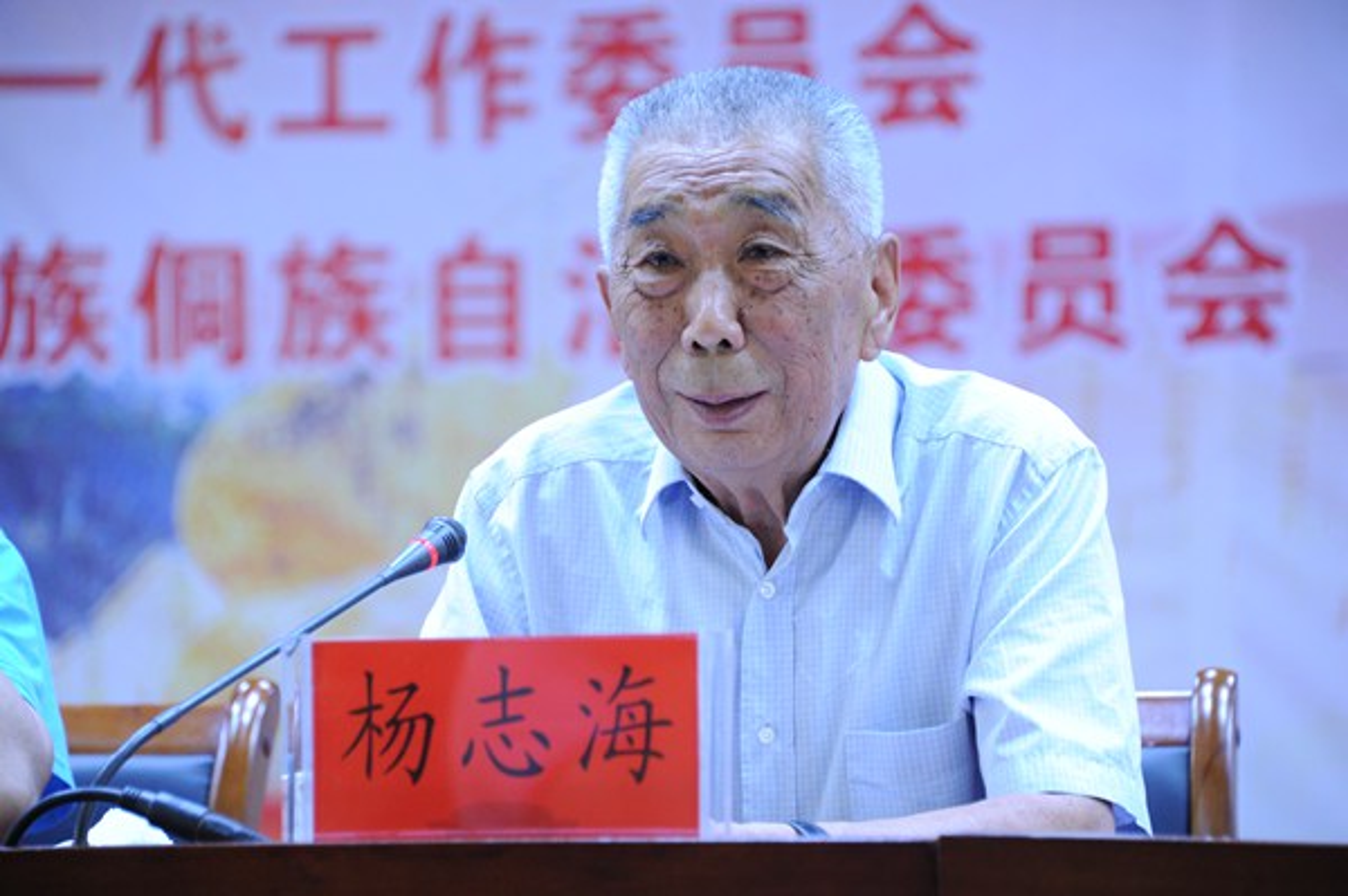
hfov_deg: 9.8
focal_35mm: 210
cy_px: 448
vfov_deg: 6.5
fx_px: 7857
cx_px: 674
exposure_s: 1/40
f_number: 5.6
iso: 3200
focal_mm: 210
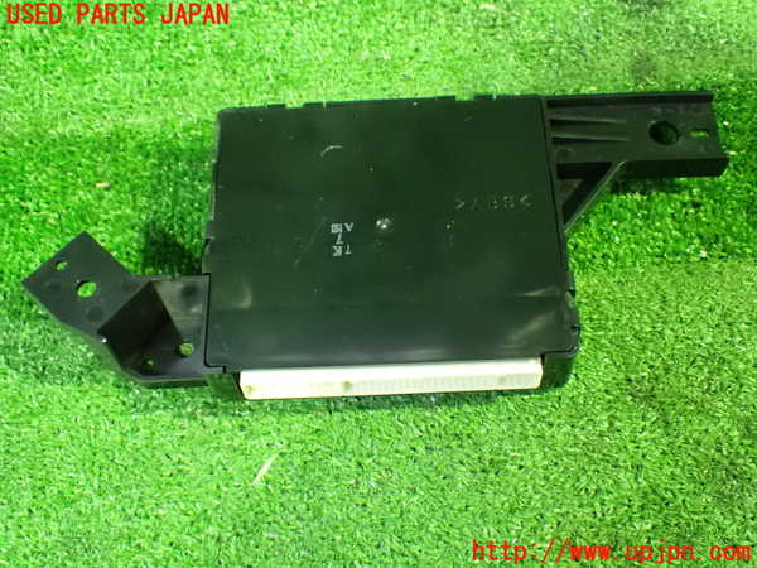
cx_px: 378
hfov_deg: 42.9
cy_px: 284
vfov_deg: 32.9
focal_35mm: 44
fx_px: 962
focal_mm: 7.84
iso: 1600
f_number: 2.9
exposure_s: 1/25
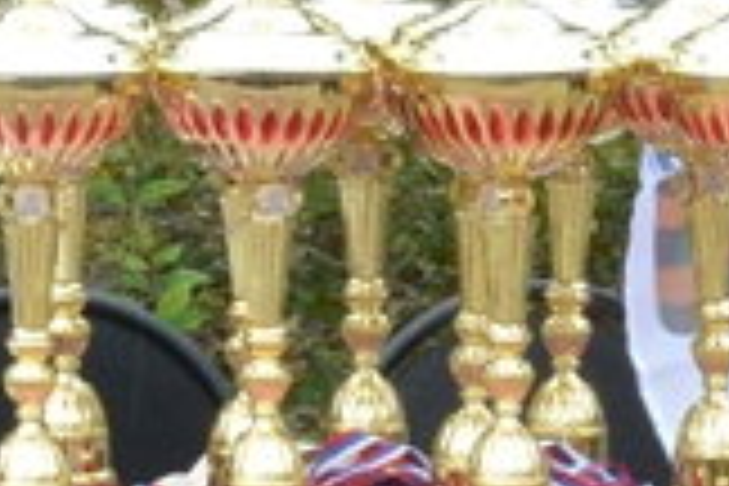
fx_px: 7411
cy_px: 338
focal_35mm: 366
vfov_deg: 3.8
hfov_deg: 5.6
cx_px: 198
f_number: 5.6
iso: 720
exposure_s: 1/125
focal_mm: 27.5
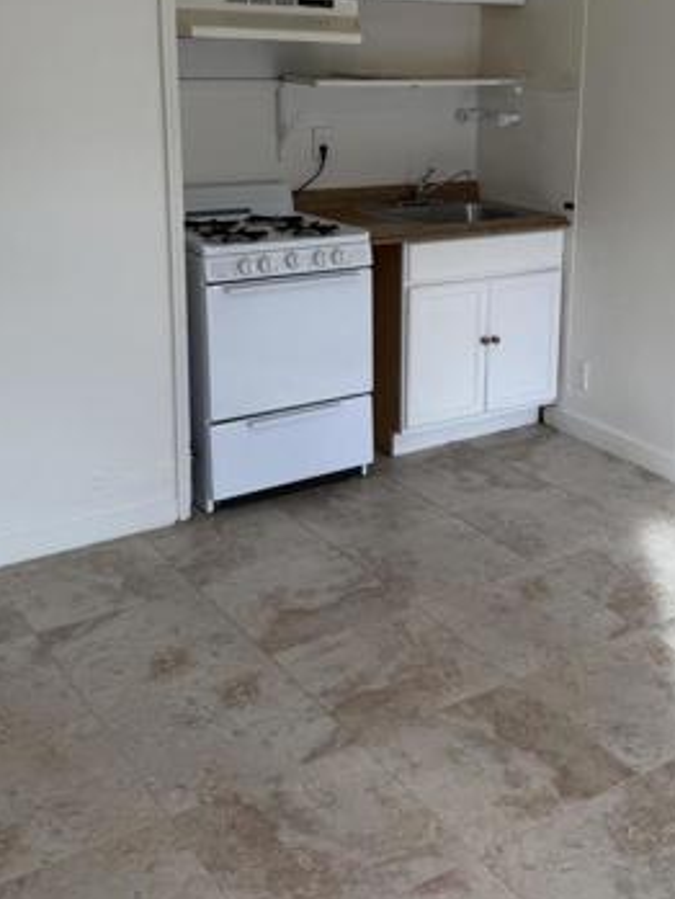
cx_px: 484
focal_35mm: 44
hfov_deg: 32.4
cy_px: 294
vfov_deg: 42.3
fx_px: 1143
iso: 64
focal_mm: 6.76
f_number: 1.78
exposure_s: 1/208
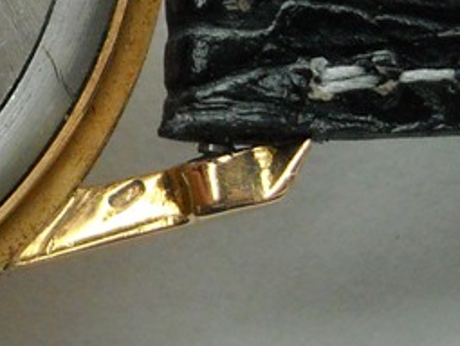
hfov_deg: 4.6
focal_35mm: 421
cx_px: -428
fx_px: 5602
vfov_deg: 3.5
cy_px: -112
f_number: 4.7
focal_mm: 17.1
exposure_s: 1/64
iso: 400
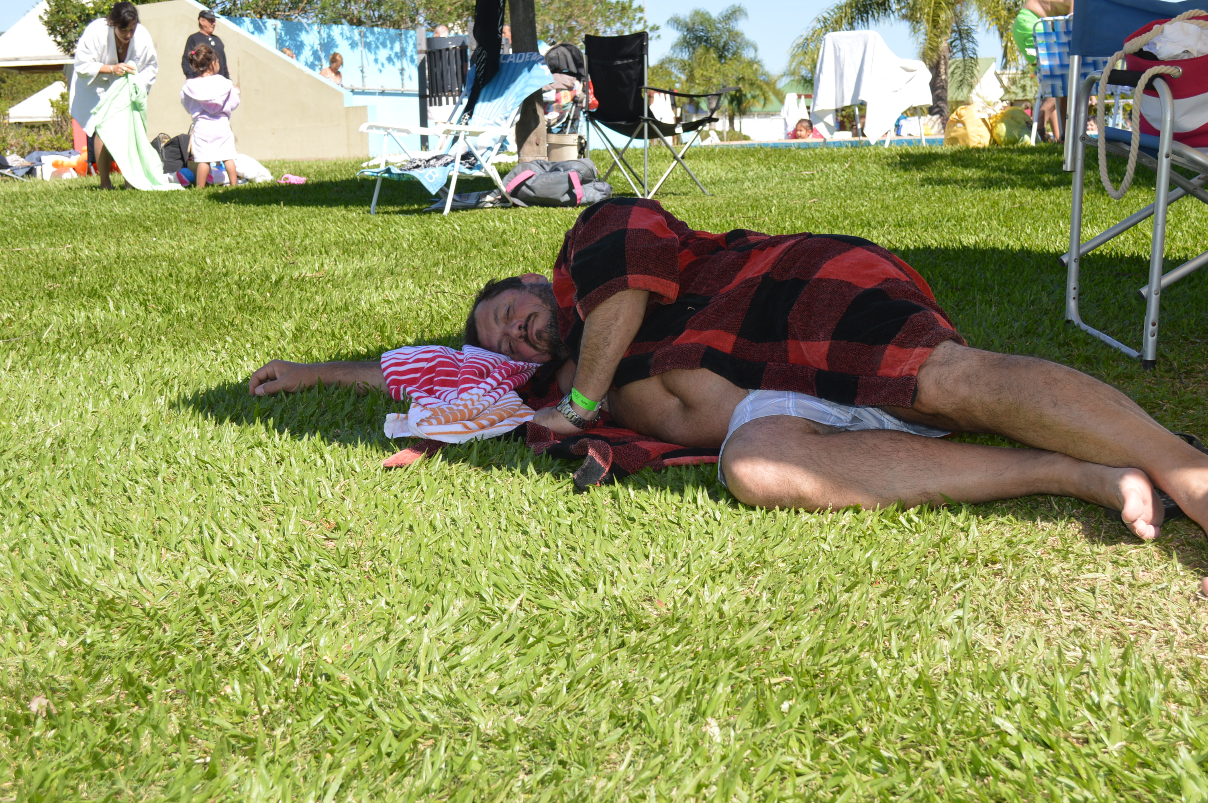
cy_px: 402
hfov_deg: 41.1
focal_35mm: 48
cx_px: 604
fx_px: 1609
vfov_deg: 28.0
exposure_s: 1/200
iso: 100
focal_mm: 32
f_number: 6.3
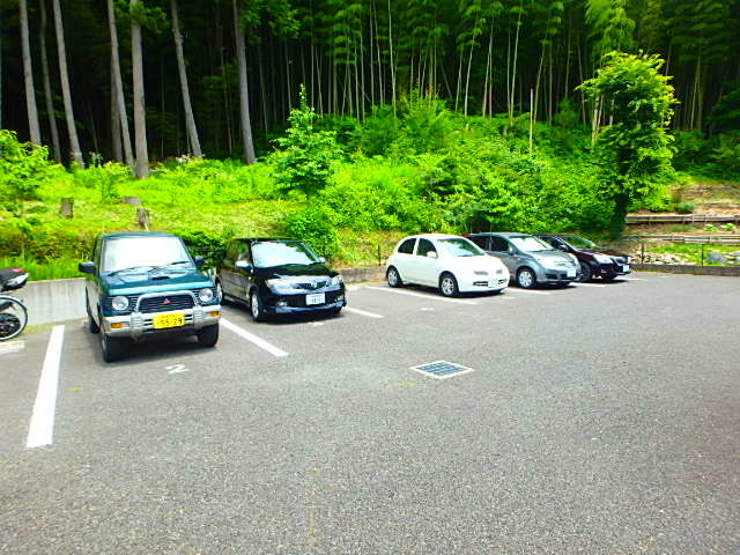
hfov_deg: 79.0
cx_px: 370
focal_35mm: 21
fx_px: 449
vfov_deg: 63.4
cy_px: 278
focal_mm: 3.7
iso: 125
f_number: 3.5
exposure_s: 1/250
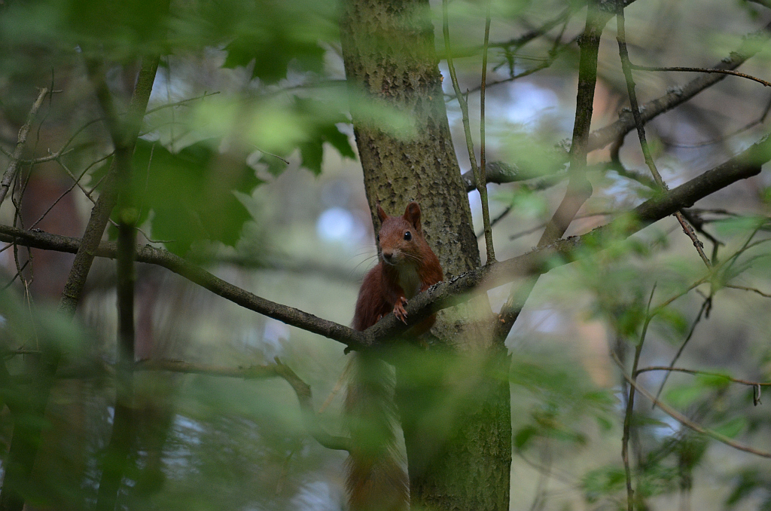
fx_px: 6411
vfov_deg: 4.6
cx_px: 386
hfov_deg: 6.9
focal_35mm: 300
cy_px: 256
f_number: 5.6
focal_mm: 200
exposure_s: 1/500
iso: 1000
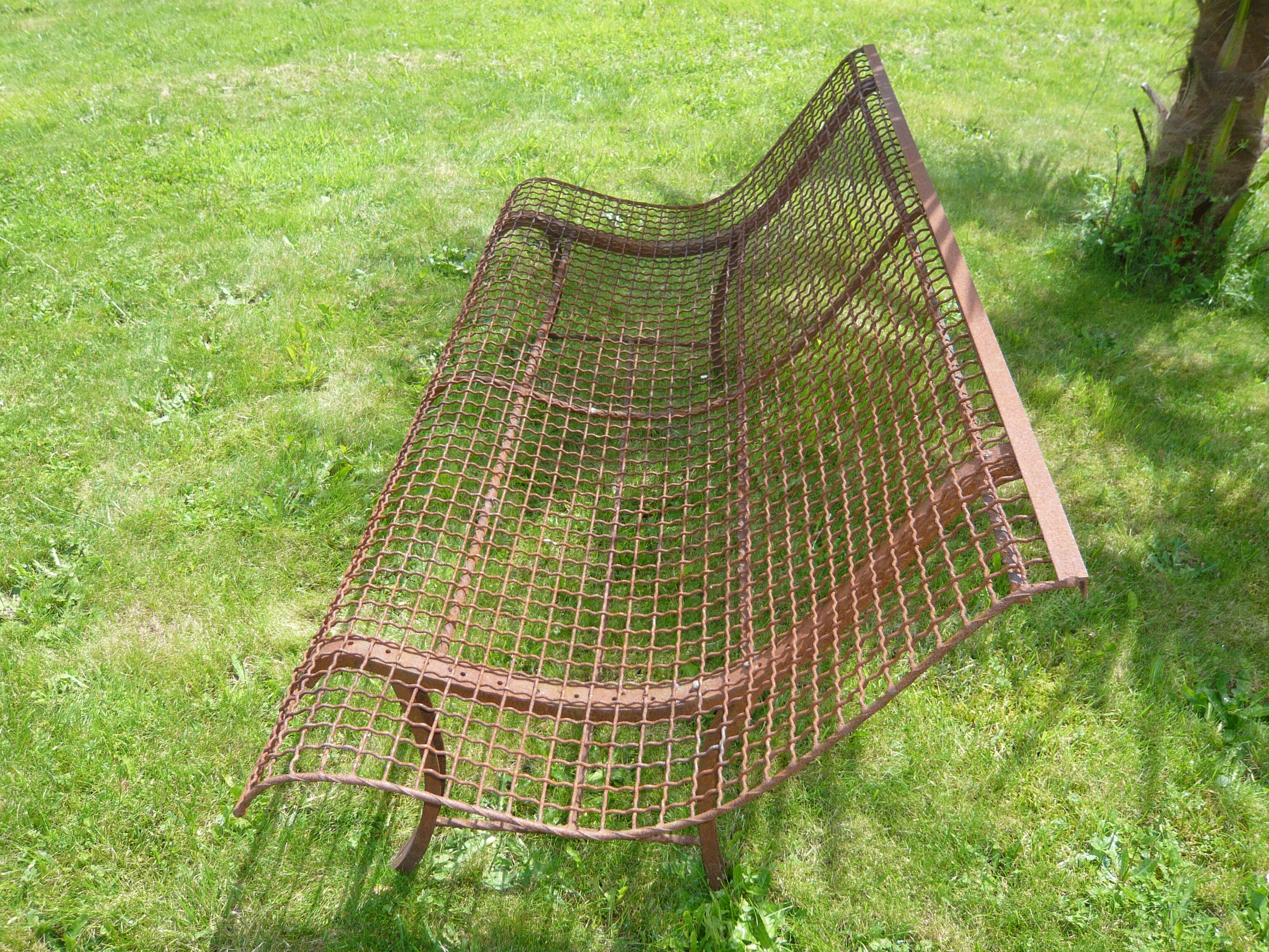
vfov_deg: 44.2
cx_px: 634
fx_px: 1173
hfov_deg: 56.8
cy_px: 476
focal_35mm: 32
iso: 100
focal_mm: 5.2
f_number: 3
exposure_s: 1/400
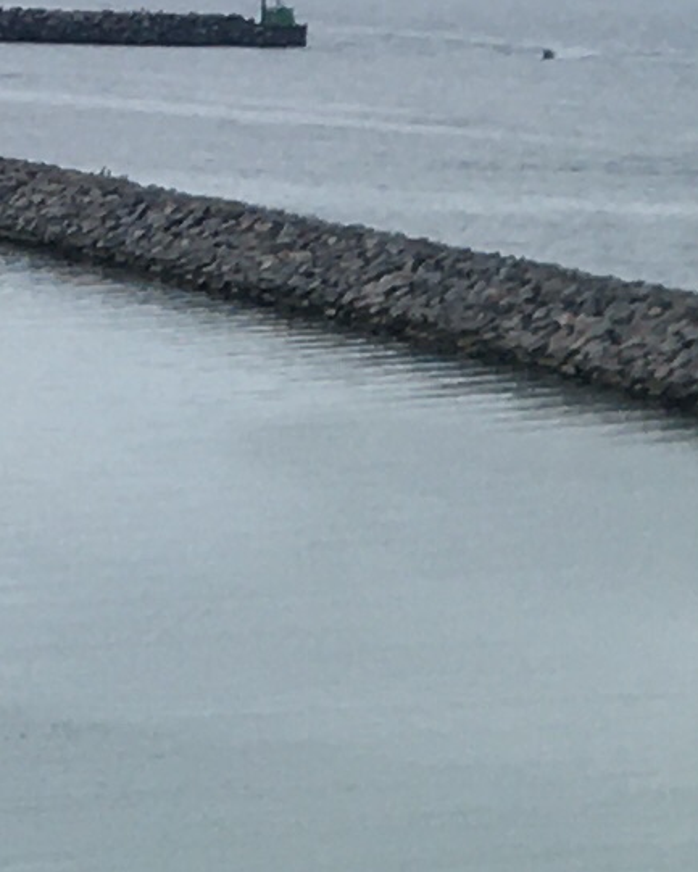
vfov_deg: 9.1
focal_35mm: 211
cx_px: 1752
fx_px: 5447
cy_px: 577
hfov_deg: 6.9
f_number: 2.2
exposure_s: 1/2137
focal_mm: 4.15
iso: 25
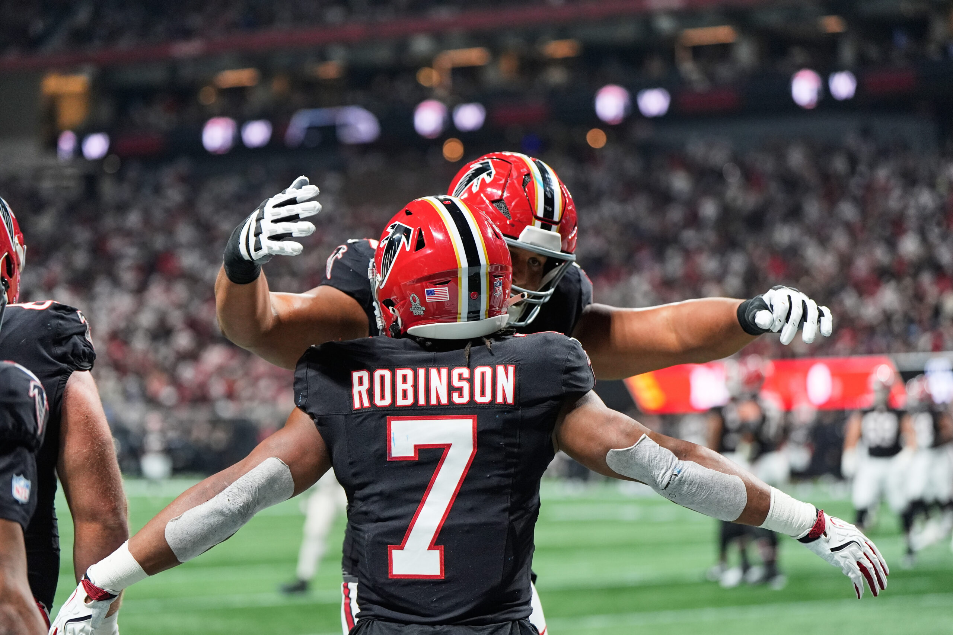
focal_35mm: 112
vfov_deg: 12.2
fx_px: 2965
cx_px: 476
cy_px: 318
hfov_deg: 18.3
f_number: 2.8
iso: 2000
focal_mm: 112
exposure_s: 1/2000
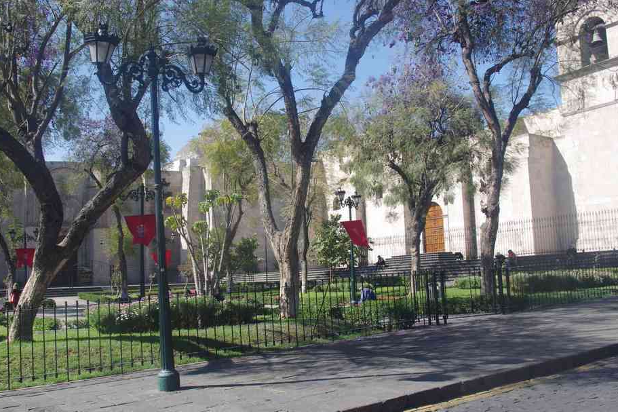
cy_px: 204
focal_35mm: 35
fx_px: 593
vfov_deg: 38.3
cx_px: 298
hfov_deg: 55.0
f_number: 11
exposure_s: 1/50
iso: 200
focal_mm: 21
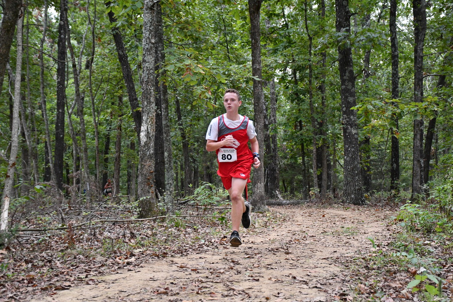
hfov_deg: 35.0
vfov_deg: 23.8
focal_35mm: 57
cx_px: 226
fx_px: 717
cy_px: 151
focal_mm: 38
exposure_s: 1/500
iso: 2500
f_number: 4.2
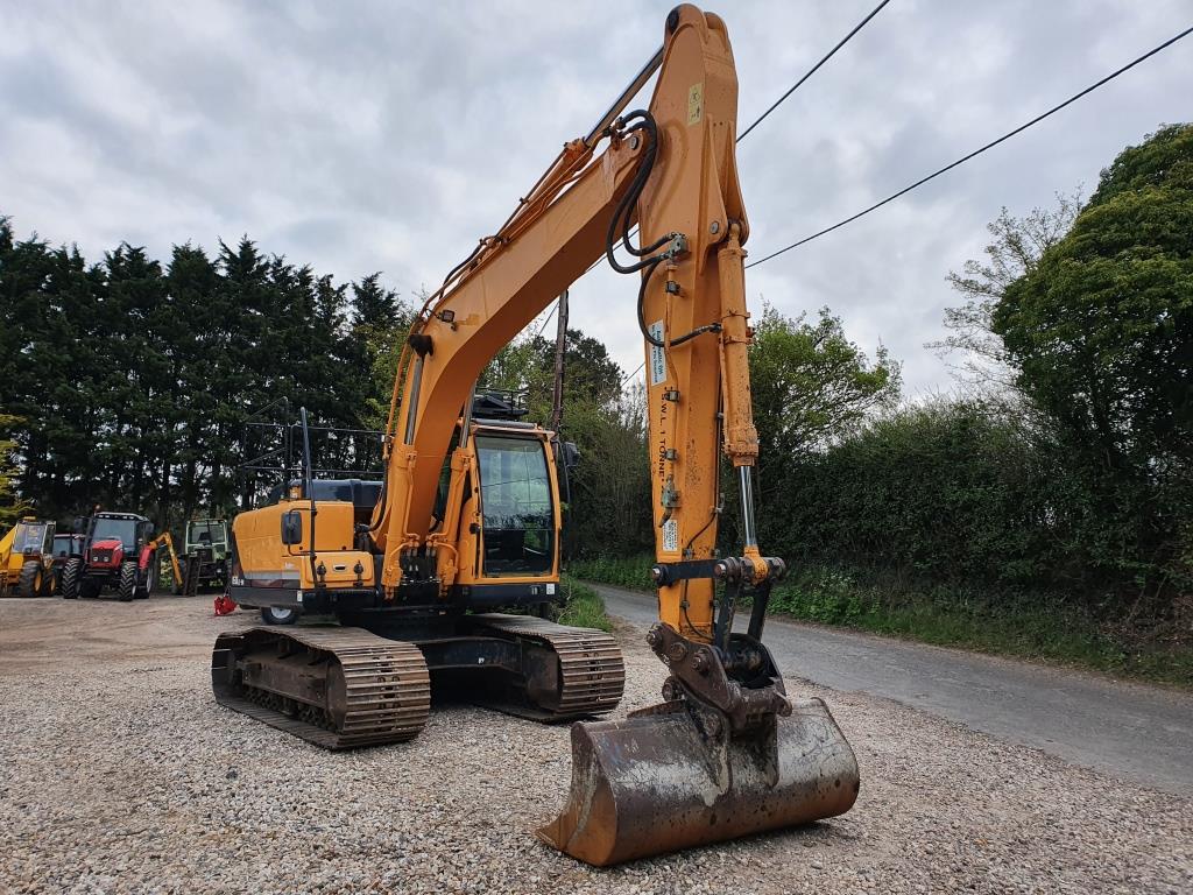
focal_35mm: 26
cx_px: 596
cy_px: 448
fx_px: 896
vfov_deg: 53.1
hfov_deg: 67.3
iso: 50
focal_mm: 4.32
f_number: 2.4
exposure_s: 1/832
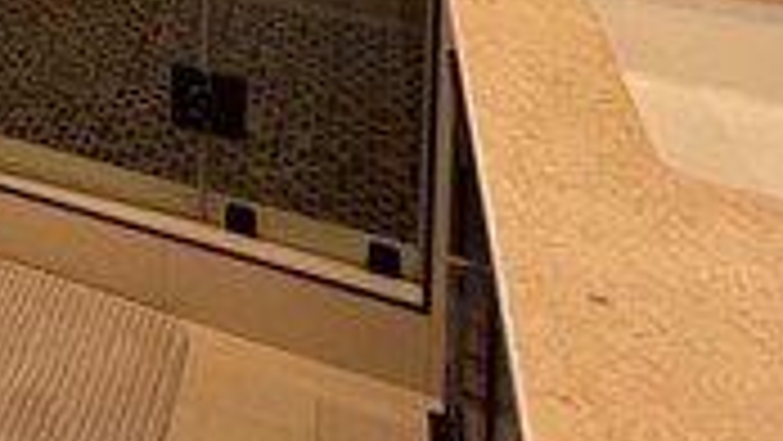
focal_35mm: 52
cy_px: -464
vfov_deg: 16.7
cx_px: -216
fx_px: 1080
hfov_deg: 31.5
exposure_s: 1/120
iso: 250
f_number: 1.8
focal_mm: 1.57
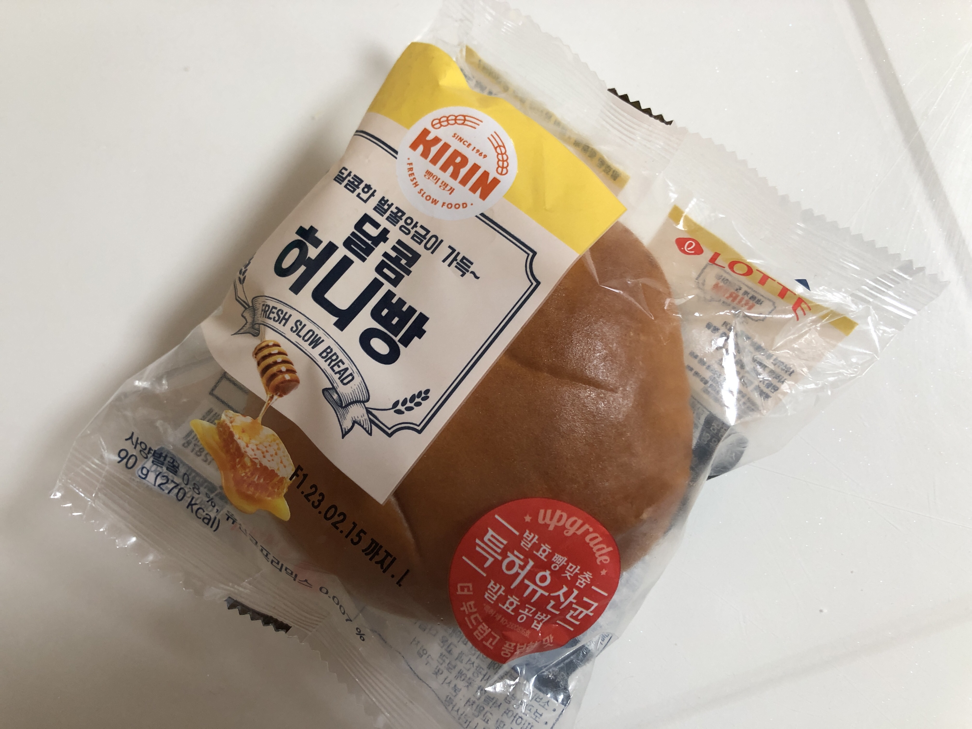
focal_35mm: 28
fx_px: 786
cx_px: 486
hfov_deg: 63.4
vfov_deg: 49.7
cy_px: 364
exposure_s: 1/17
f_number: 1.8
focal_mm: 3.99
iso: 40
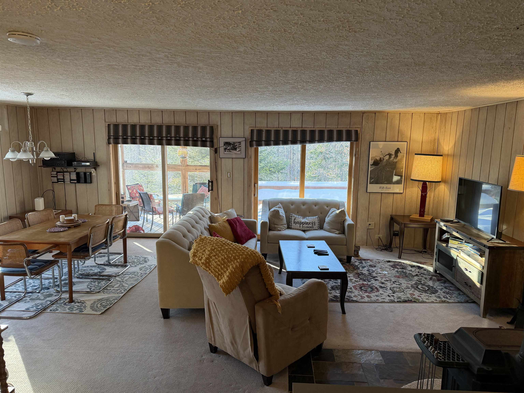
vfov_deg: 56.8
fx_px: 363
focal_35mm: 24
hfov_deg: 71.6
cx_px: 262
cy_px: 196
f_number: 1.78
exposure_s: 1/120
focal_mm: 6.76
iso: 250
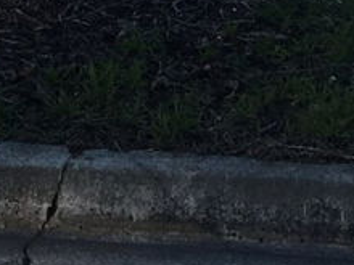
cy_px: -622
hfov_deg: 9.9
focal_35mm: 198
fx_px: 2025
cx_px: 336
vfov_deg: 6.6
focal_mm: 4.15
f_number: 2.2
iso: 25
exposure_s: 1/1115
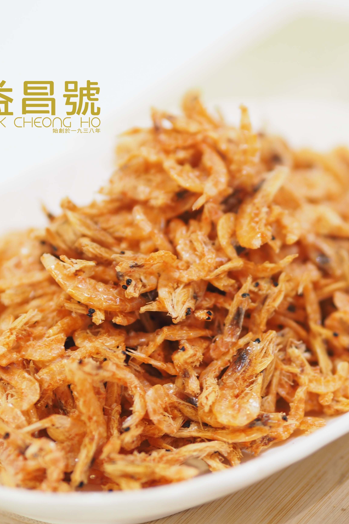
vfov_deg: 16.4
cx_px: 181
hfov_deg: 11.0
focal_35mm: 125
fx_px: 1818
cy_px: 262
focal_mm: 45
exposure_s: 1/50
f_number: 1.8
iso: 250
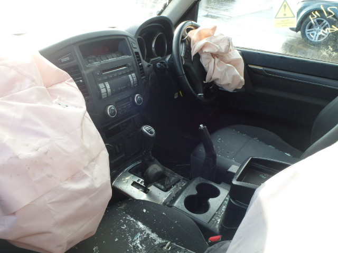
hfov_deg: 60.0
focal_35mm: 30
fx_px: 293
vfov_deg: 46.8
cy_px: 126
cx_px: 169
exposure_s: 1/60
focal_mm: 5.4
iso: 160
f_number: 4.1
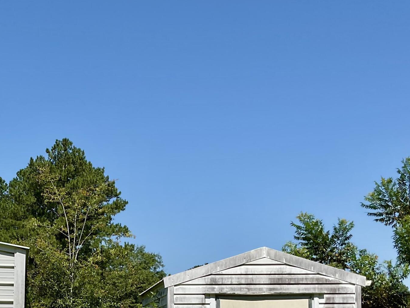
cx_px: 73
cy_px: 329
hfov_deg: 29.5
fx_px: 758
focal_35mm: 64
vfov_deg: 21.9
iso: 16
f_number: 1.8
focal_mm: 3
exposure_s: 1/2959
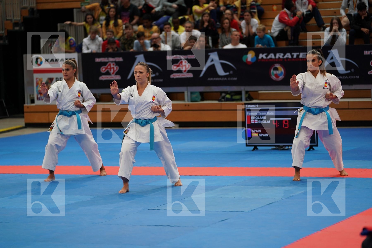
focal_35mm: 124
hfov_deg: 16.5
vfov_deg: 11.1
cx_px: 186
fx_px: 1281
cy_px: 124
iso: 500
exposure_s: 1/500
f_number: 2.8
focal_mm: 124
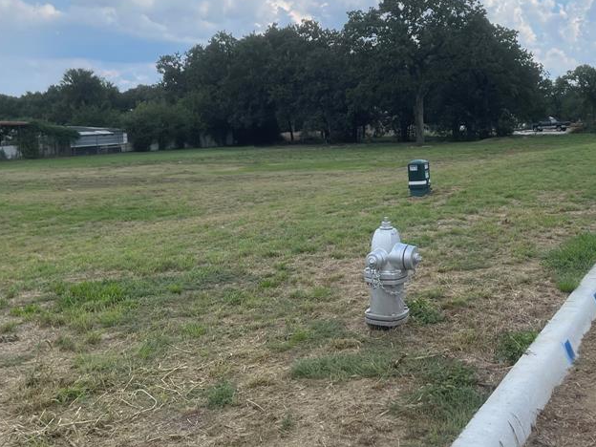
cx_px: 392
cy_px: 175
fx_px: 706
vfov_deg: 35.0
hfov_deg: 45.2
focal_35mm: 41
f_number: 1.6
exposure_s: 1/3344
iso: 32
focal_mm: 5.1
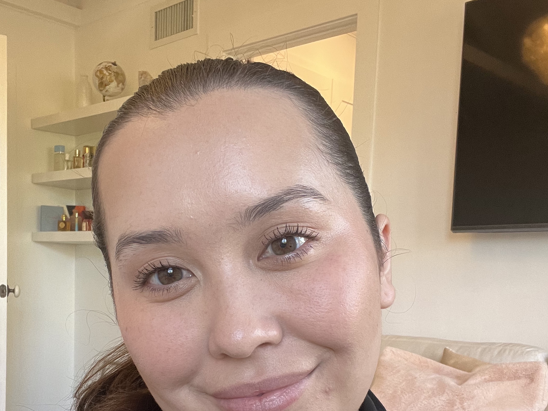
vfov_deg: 34.2
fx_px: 649
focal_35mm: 41
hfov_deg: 45.8
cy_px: 323
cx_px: 275
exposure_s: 1/60
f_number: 2.2
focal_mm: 2.71
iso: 125
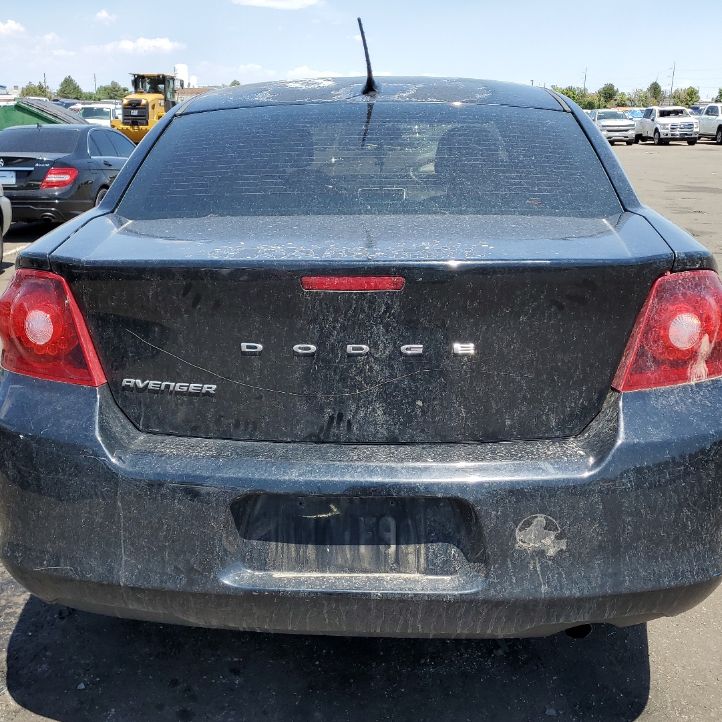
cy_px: 384
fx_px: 802
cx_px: 335
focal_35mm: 34
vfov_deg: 48.4
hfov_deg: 48.4
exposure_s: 1/2000
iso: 50
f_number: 1.5
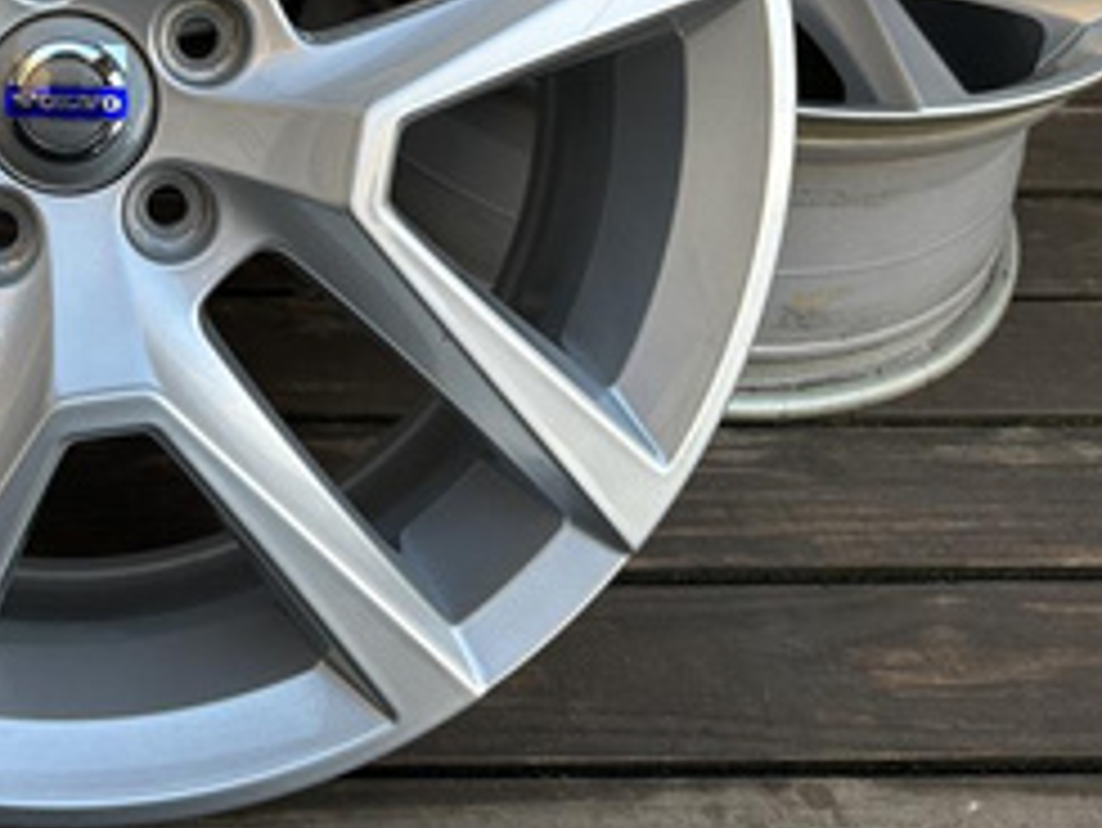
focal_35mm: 44
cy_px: 94
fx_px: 1401
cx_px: 94
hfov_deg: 39.6
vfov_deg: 31.5
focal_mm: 6.86
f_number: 1.78
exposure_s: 1/162
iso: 64
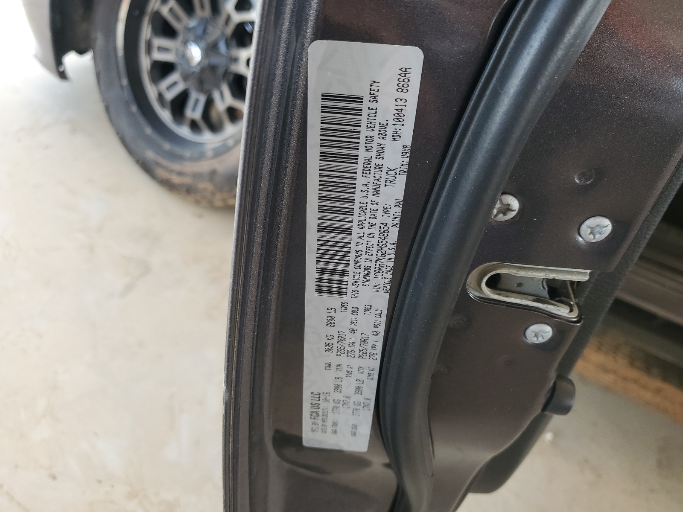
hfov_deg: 67.3
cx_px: 342
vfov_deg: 53.1
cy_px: 256
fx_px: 513
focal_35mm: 26
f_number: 1.5
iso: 56
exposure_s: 1/120
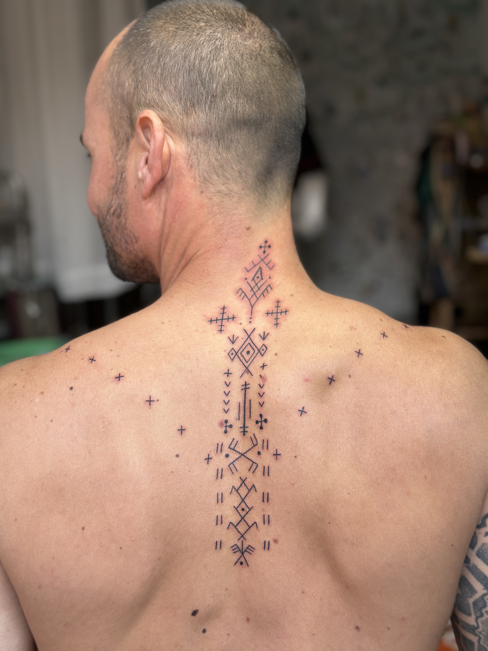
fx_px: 902
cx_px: 244
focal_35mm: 48
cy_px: 326
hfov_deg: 30.3
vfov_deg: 39.7
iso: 64
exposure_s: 1/146
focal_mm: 6.86
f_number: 1.78
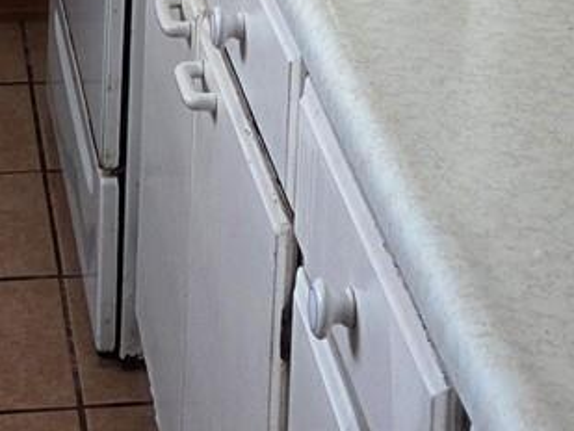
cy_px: -639
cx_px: 221
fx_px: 1974
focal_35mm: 119
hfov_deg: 16.5
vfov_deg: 10.5
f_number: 1.8
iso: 160
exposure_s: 1/120
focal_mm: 5.4
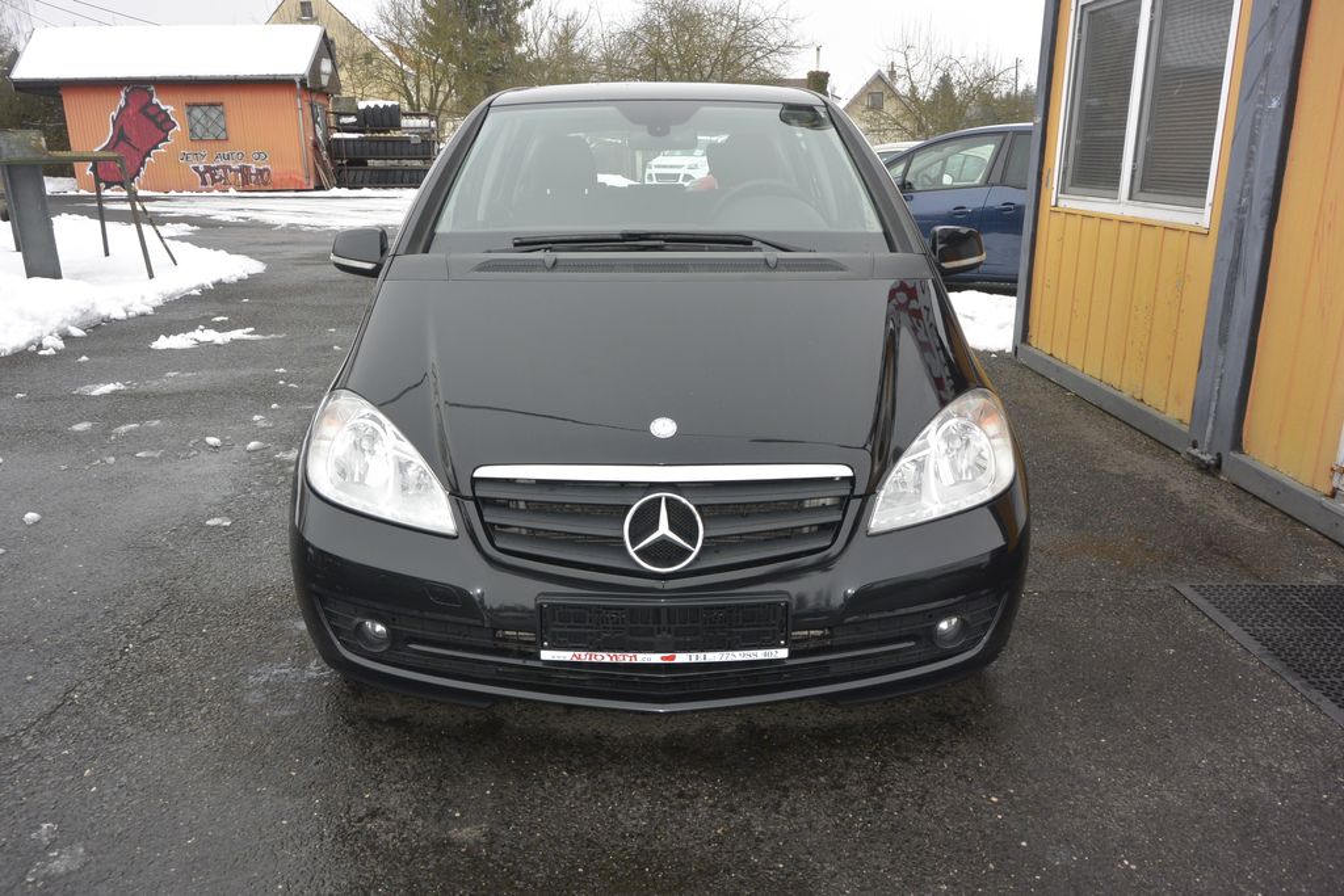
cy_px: 448
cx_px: 672
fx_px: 1008
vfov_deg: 47.9
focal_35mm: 27
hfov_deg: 67.4
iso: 160
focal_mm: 10
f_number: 5
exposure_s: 1/250
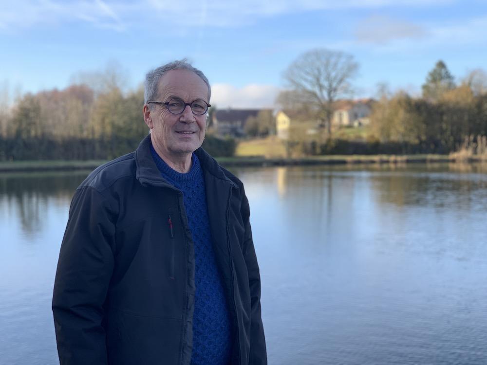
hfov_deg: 36.8
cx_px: 244
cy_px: 182
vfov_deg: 28.0
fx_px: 732
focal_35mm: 52
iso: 16
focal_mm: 6
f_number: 2.4
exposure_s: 1/199
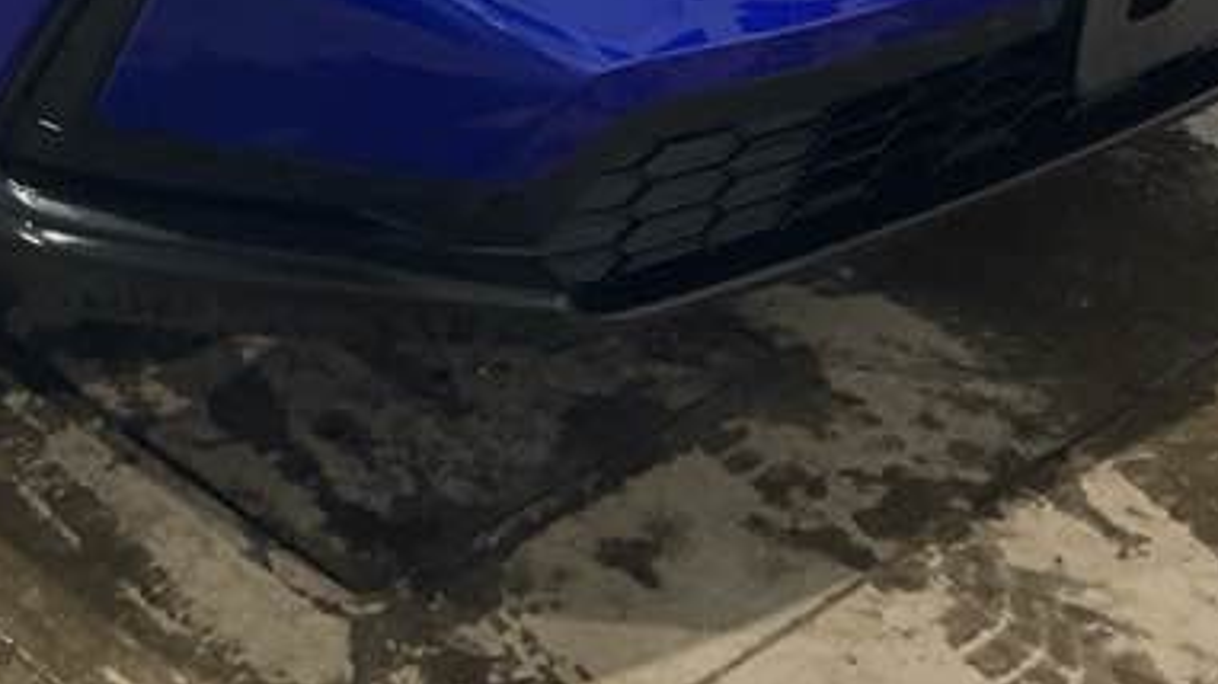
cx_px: 34
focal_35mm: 94
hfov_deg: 22.0
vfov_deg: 11.8
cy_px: -559
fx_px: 3035
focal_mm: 3
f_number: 1.8
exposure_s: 1/60
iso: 80
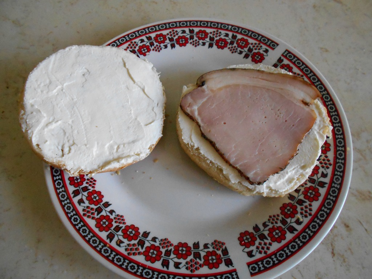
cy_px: 140
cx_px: 186
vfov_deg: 53.1
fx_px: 279
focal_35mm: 26
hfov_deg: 67.3
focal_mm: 4.6
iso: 800
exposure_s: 1/160
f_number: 3.2
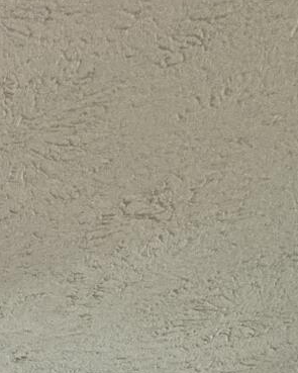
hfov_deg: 14.0
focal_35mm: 74
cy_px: 903
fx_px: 816
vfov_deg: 14.9
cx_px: -424
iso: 200
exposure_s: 1/120
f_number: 2.2
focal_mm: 2.22
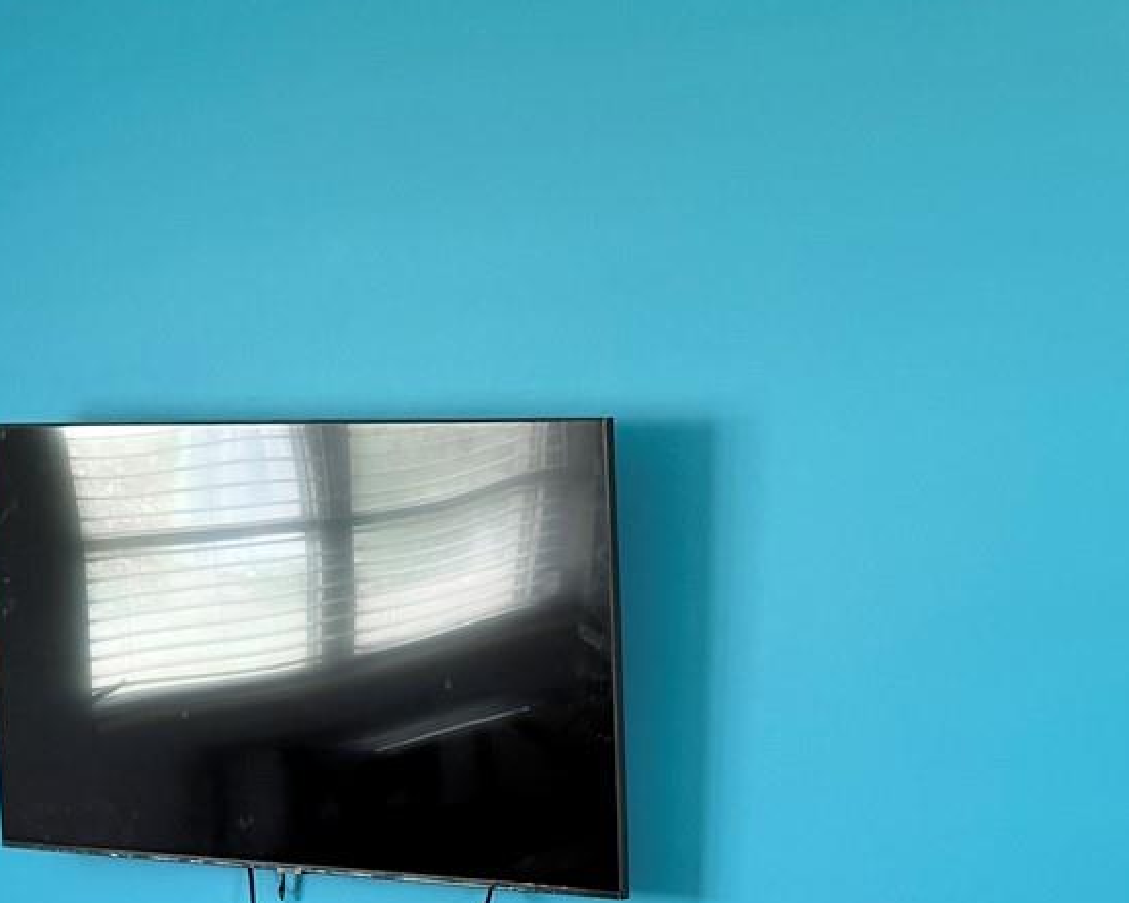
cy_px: 655
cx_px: 961
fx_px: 2273
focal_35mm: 68
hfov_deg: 27.2
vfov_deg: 22.3
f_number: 1.78
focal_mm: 6.76
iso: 250
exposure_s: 1/60
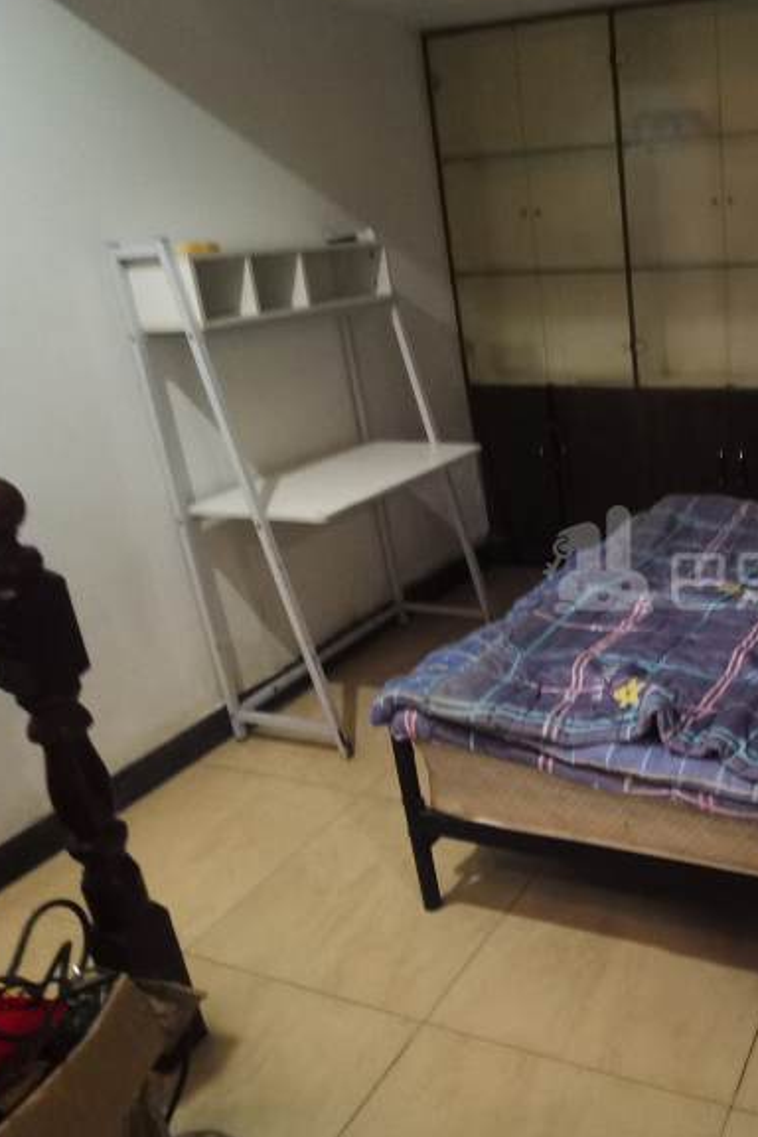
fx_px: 821
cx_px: 701
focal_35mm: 26
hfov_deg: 44.5
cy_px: 561
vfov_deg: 69.4
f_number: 1.8
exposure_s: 1/20
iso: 1600
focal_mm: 4.4
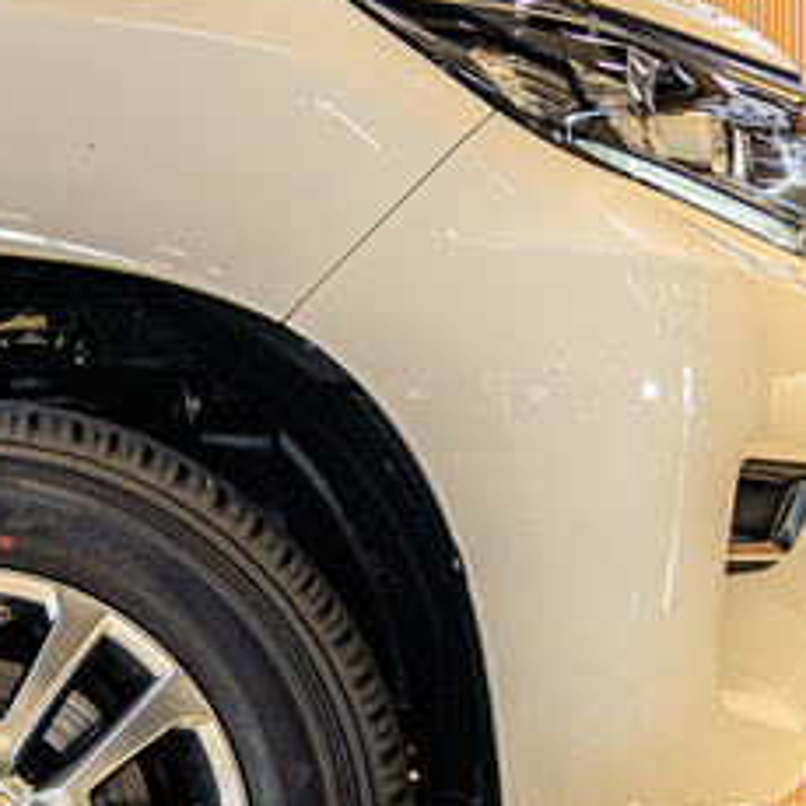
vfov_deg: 12.5
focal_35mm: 140
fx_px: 3688
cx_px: 401
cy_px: 470
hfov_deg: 12.5
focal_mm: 37
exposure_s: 1/200
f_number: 2.8
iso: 320
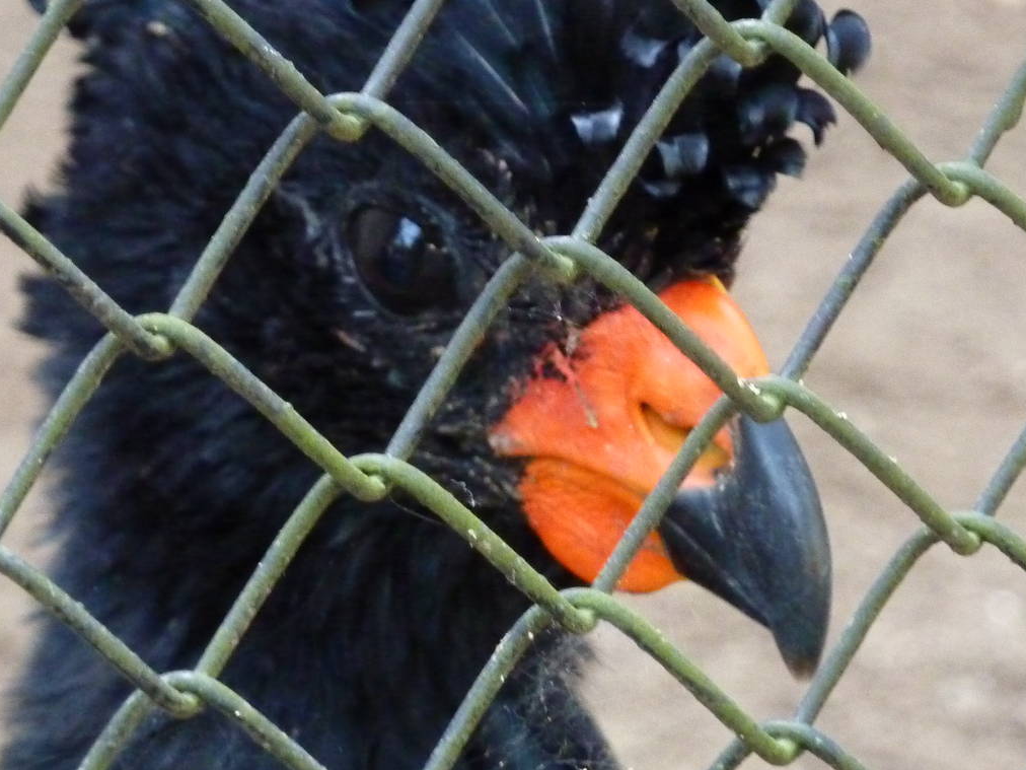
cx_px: 596
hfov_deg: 6.4
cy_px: 268
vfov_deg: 4.8
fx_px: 9188
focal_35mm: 310
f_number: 4.5
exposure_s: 1/50
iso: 800
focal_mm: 32.1
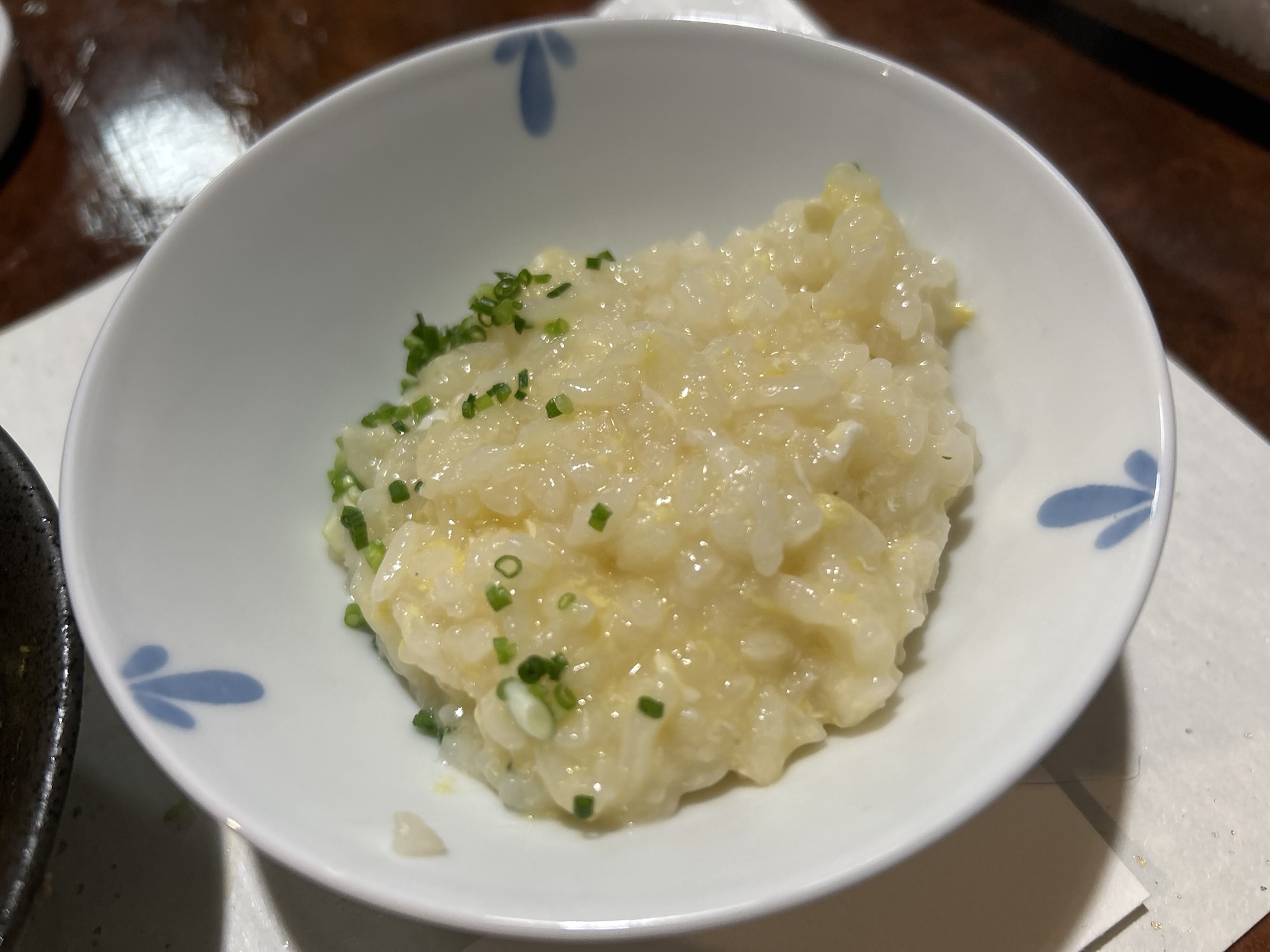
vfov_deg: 53.1
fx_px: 954
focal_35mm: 26
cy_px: 476
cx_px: 635
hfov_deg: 67.3
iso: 160
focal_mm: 5.7
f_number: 1.5
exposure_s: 1/50
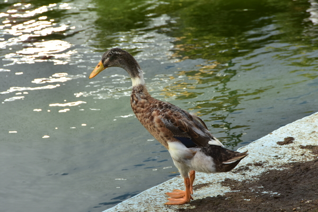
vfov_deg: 4.6
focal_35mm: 300
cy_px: 106
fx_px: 2650
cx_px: 159
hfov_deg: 6.9
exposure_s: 1/125
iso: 125
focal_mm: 200
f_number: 11
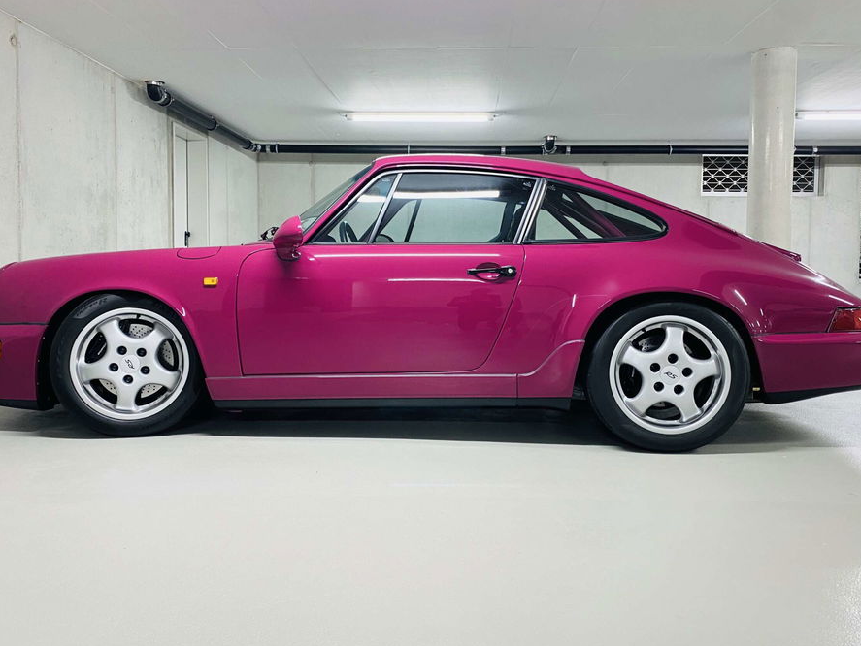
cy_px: 301
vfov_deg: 46.8
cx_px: 433
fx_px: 746
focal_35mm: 30
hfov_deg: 59.9
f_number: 1.8
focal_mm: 4.25
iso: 125
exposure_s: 1/50
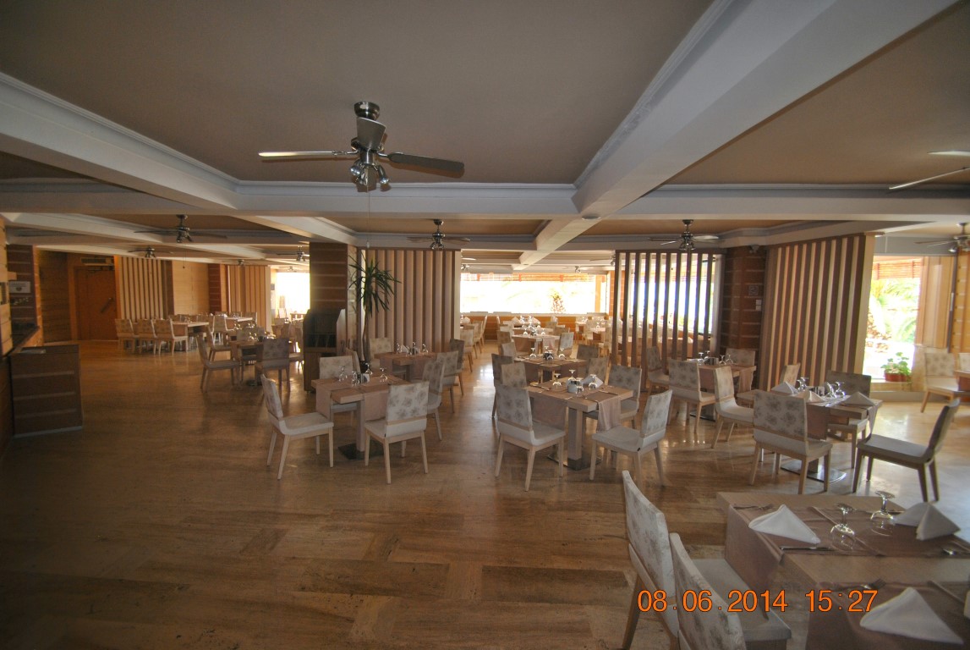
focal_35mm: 15
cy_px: 325
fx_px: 405
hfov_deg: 100.3
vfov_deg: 77.5
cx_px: 485
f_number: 3.5
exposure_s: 1/60
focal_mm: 10
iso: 200
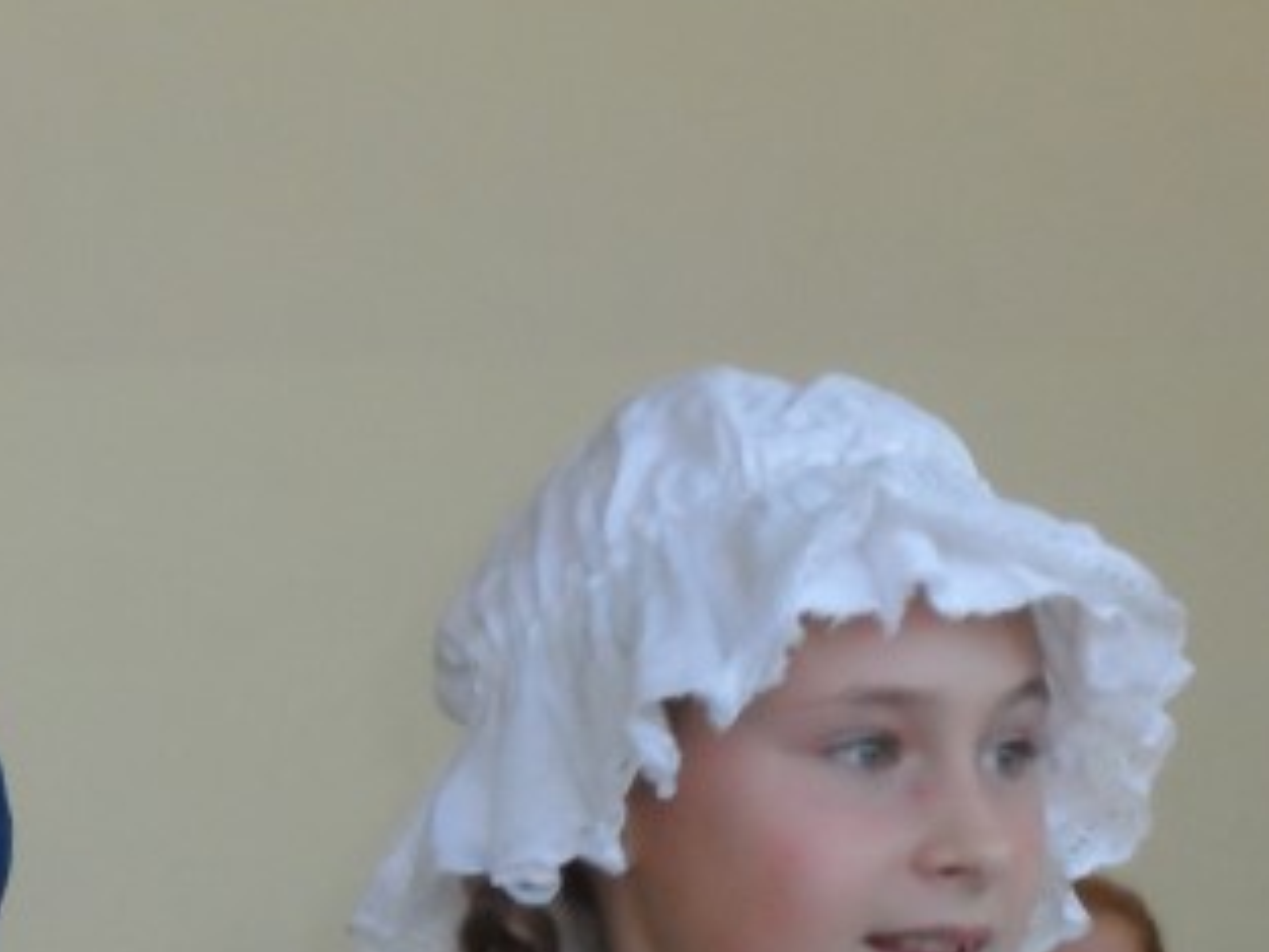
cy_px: 1308
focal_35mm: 353
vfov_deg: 4.2
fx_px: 12946
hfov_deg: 5.6
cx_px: 937
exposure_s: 1/60
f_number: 5.2
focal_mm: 19.8
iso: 400
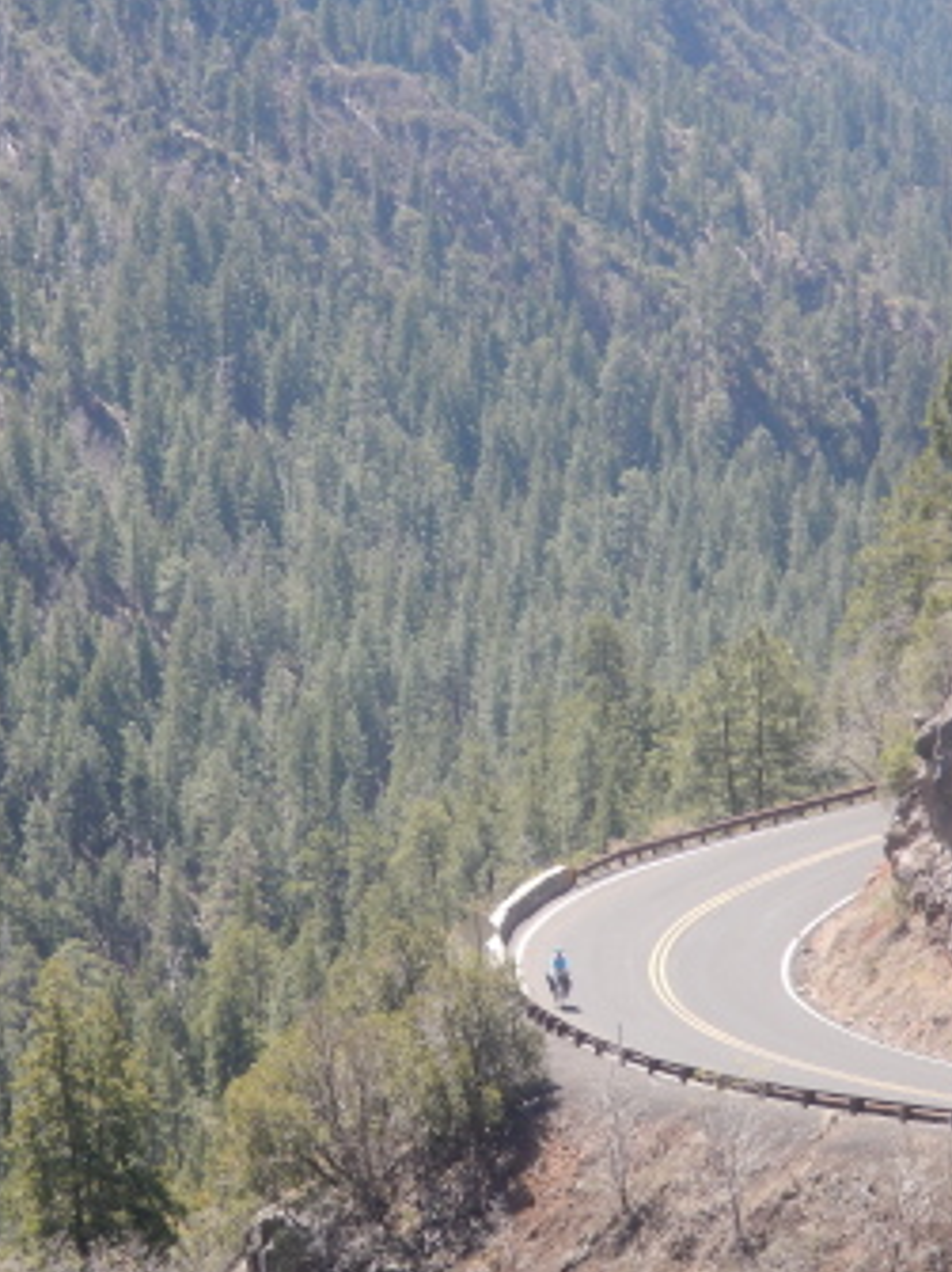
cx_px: 216
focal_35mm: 188
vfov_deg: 10.5
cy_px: 638
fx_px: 6898
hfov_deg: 7.9
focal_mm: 25
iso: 125
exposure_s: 1/200
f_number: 4.8
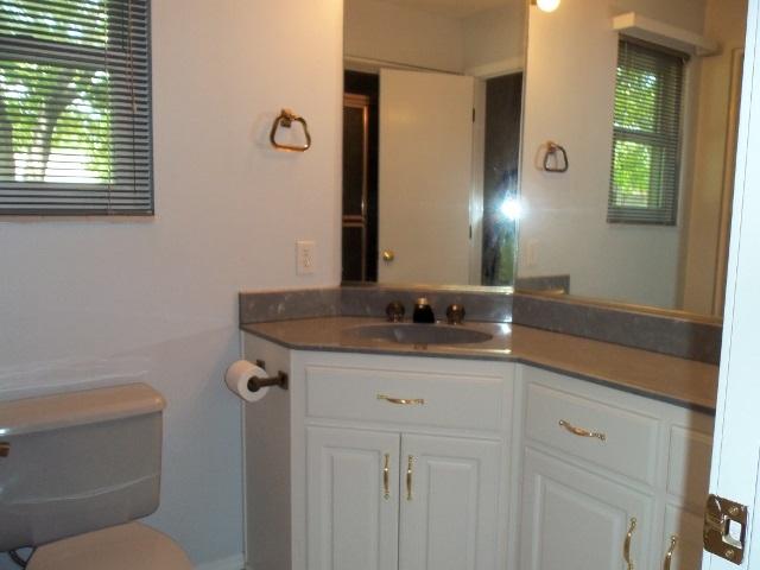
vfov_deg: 48.2
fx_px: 637
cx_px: 380
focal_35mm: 29
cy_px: 285
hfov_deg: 61.7
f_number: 3.4
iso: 100
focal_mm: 5.2
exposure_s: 1/30
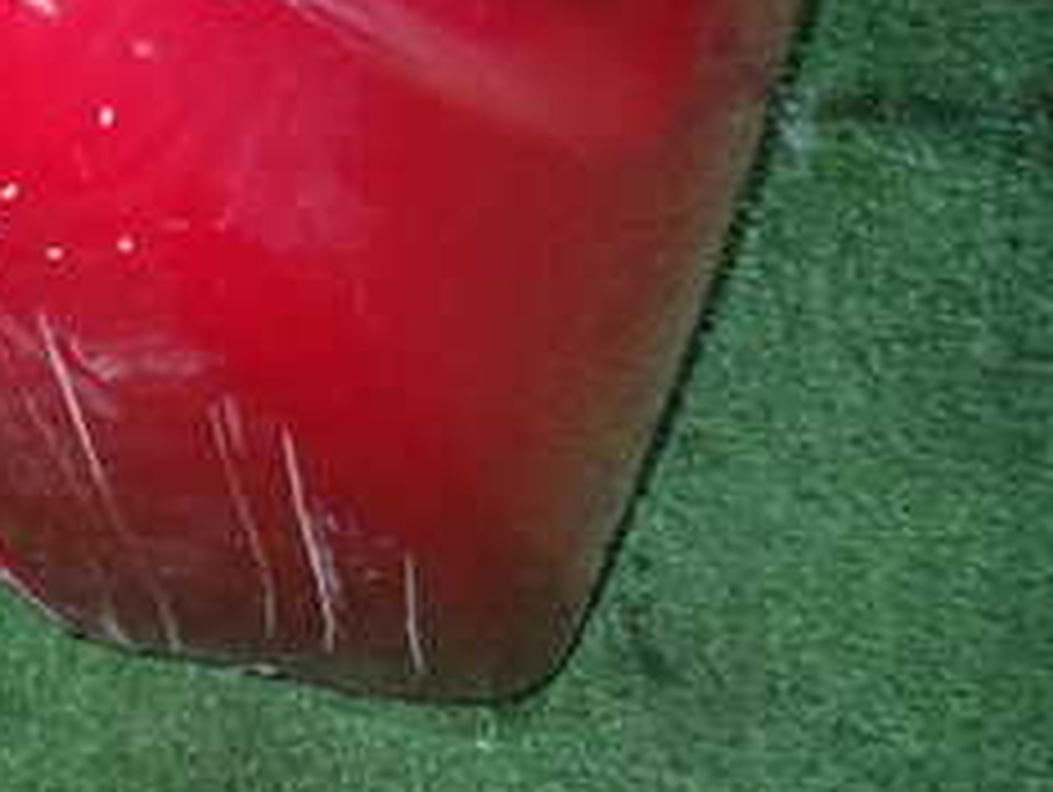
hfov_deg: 26.4
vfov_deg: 22.2
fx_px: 1949
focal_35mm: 64
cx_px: -261
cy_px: 32
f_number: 5.6
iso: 640
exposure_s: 1/30
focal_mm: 4.5
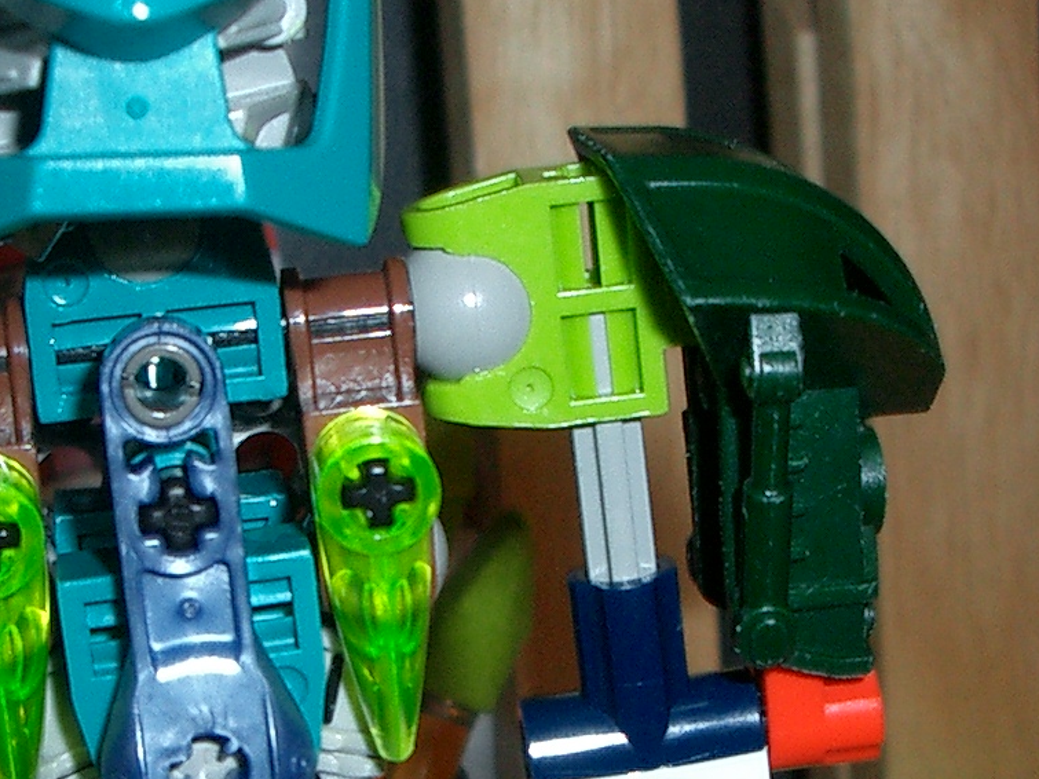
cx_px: 438
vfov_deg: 15.3
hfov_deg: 20.6
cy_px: 760
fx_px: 2851
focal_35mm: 95
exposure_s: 1/40
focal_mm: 5.8
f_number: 2.6
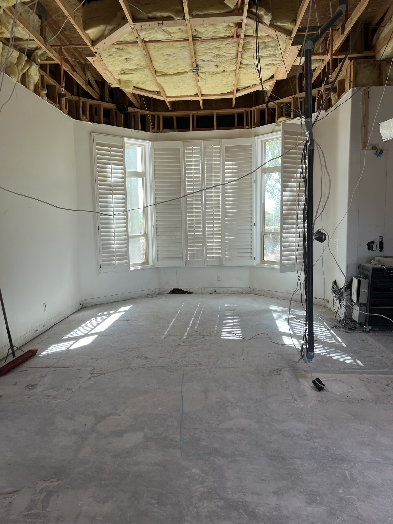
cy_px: 262
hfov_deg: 53.1
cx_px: 196
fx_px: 394
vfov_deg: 67.3
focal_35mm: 26
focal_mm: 5.7
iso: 40
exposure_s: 1/155
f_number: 1.5
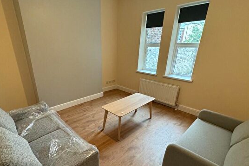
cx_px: 112
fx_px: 131
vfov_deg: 64.1
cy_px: 99
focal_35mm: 19
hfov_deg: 86.6
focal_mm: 2.22
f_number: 2.2
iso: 320
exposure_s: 1/96
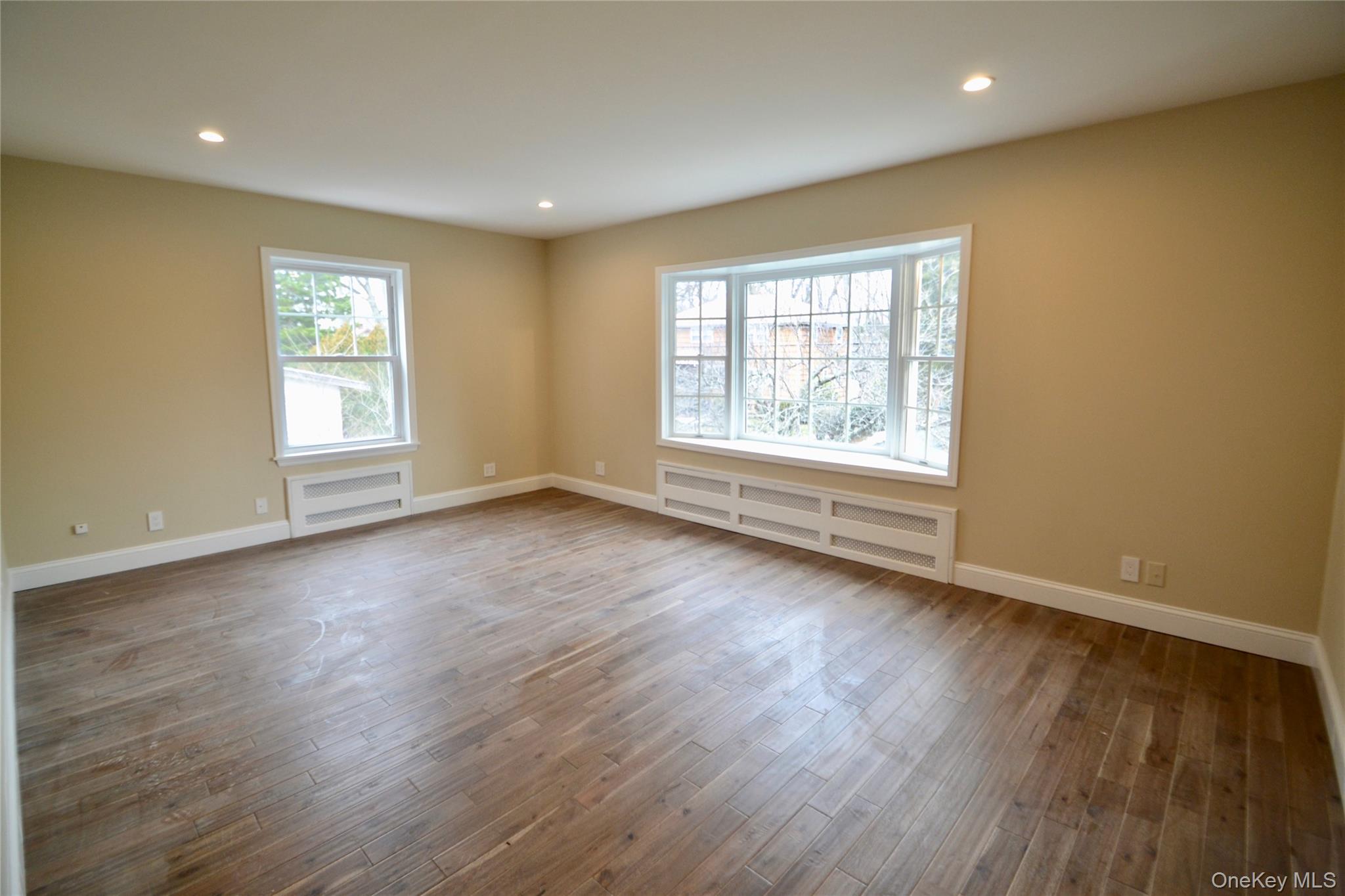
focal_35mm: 15
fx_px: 560
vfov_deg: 77.3
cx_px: 672
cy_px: 448
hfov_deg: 100.4
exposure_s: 1/60
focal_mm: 10
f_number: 4
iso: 400
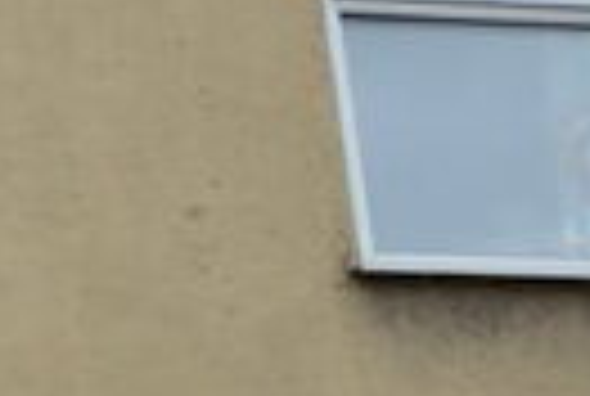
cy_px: 632
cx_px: -748
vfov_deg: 15.5
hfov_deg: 15.9
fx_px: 1314
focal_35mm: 80
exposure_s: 1/100
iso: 100
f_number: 5
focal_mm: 10
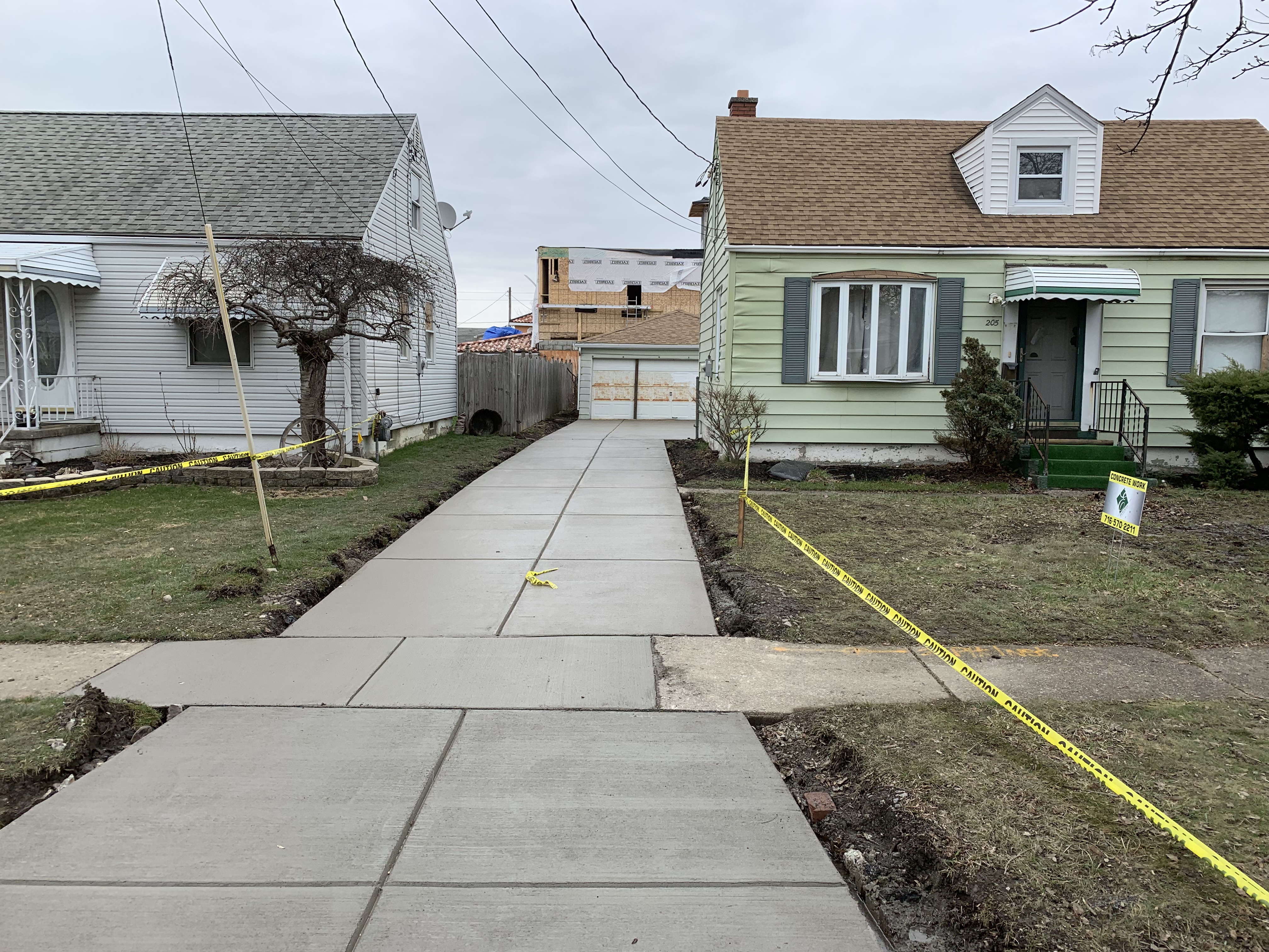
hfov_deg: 67.3
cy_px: 476
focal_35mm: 26
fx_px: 953
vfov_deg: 53.1
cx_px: 634
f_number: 1.8
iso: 25
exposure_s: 1/620
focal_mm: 4.25
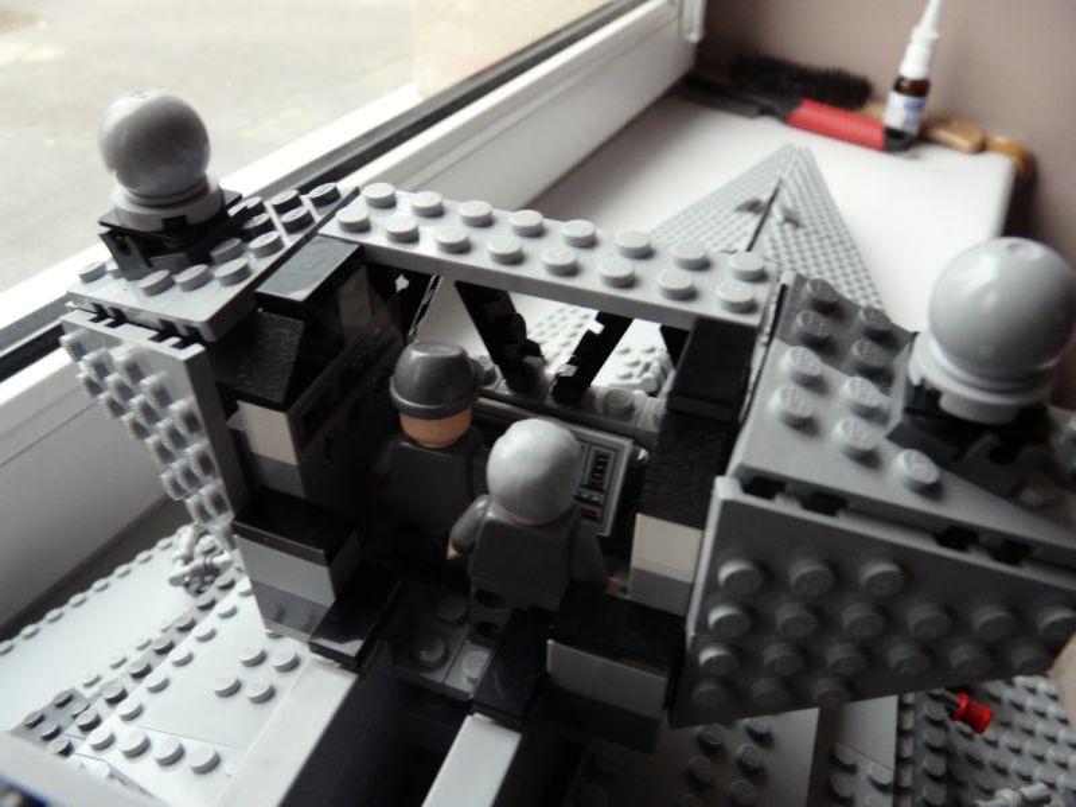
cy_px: 404
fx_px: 870
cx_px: 538
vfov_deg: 49.7
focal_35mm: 28
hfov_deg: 63.4
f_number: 2.8
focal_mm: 4.6
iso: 200
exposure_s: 1/20
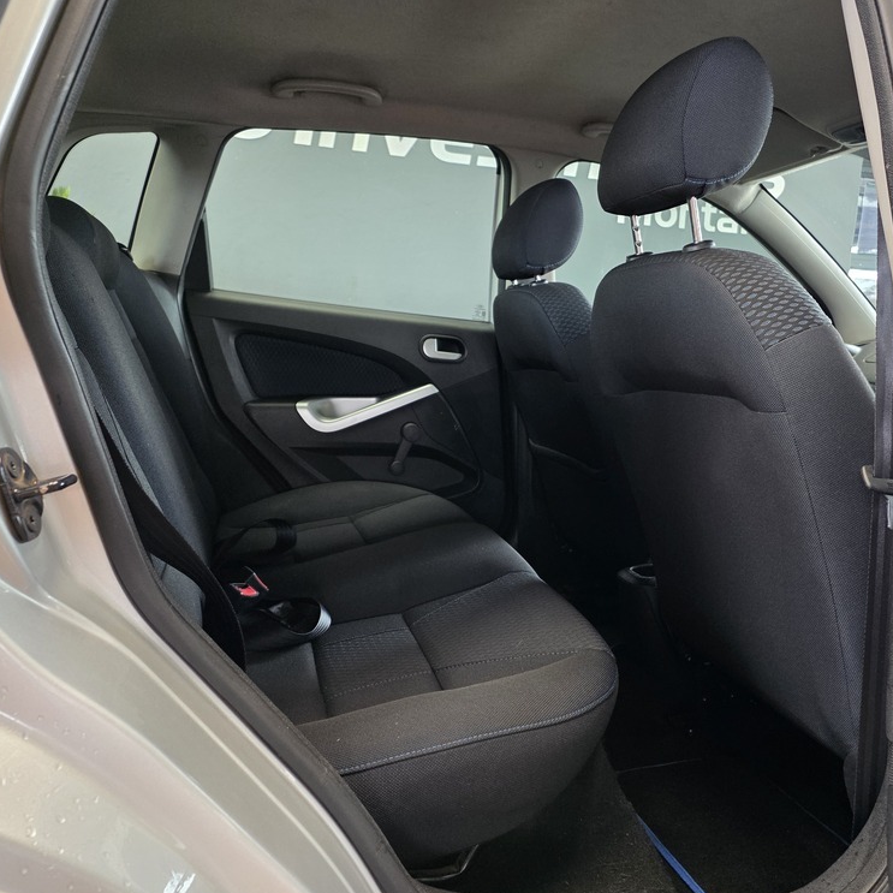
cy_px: 459
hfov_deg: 56.9
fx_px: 817
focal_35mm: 28
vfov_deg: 57.3
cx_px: 529
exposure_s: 1/100
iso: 200
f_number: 1.7
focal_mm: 6.25
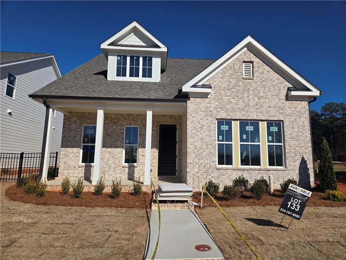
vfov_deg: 58.9
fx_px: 230
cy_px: 130
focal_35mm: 23
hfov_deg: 73.9
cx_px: 173
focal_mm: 5.4
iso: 50
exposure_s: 1/7891
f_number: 1.8
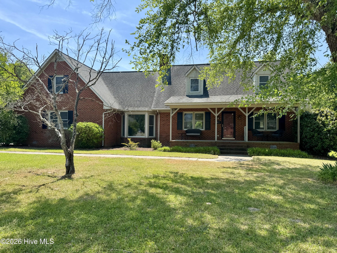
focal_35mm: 24
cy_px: 126
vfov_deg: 56.8
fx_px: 234
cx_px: 168
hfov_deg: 71.6
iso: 80
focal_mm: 6.76
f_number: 1.78
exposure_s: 1/1076
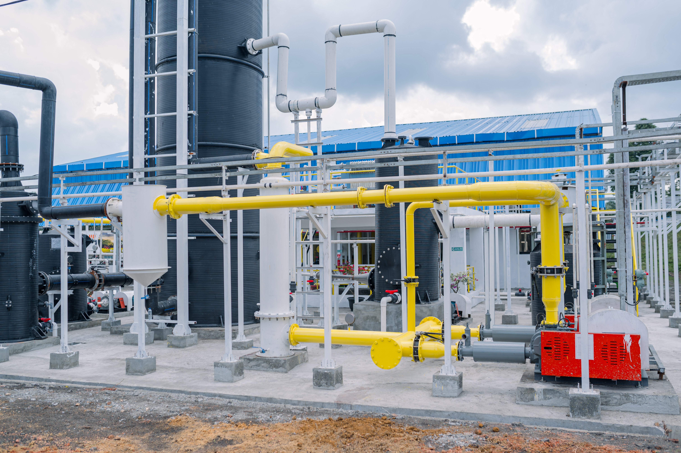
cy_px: 226
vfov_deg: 37.8
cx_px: 340
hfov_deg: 54.5
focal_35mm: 35
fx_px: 662
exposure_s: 1/1000
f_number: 3.2
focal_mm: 35
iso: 125
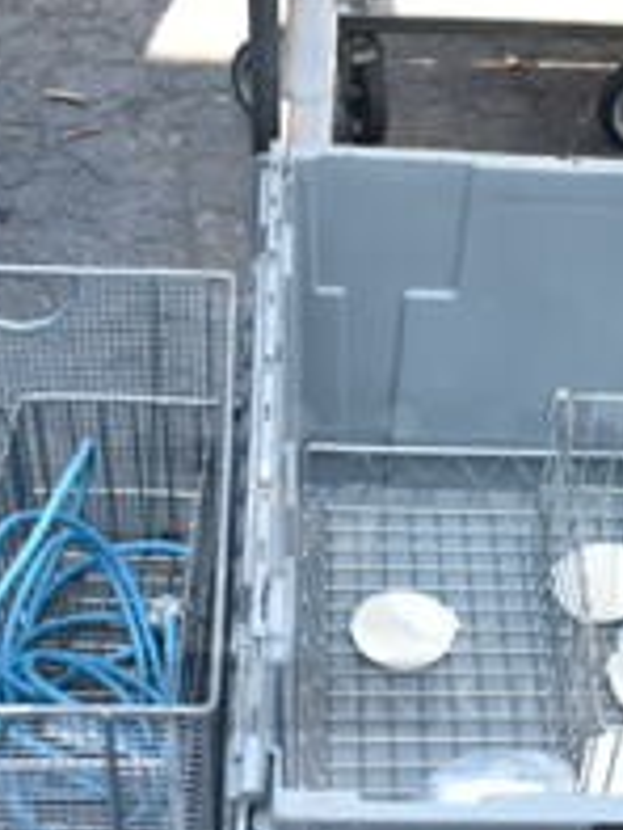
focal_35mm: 63
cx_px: 400
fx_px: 1510
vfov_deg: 30.5
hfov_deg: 23.2
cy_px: 556
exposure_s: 1/80
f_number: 4.5
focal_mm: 18
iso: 100
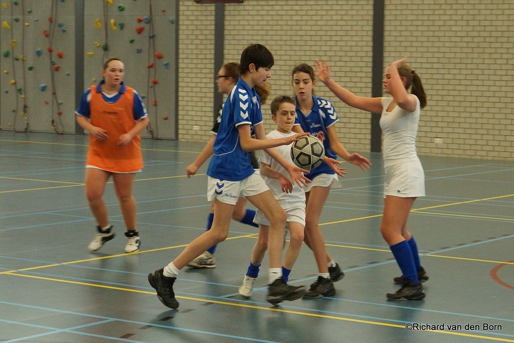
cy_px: 172
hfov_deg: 46.4
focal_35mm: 42
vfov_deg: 31.9
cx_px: 257
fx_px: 600
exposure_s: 1/200
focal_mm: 28
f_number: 3.2
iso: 800
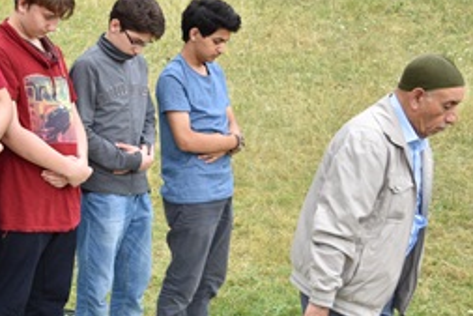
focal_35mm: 99
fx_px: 1304
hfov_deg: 19.4
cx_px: -84
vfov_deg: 13.7
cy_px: 48
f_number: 5
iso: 500
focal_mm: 27
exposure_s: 1/400
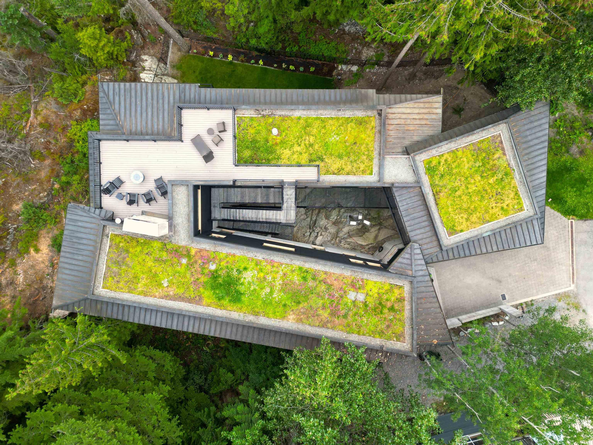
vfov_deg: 56.8
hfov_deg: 71.6
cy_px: 222
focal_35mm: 24
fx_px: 411
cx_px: 296
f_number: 1.7
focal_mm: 6.72
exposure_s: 1/400
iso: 110
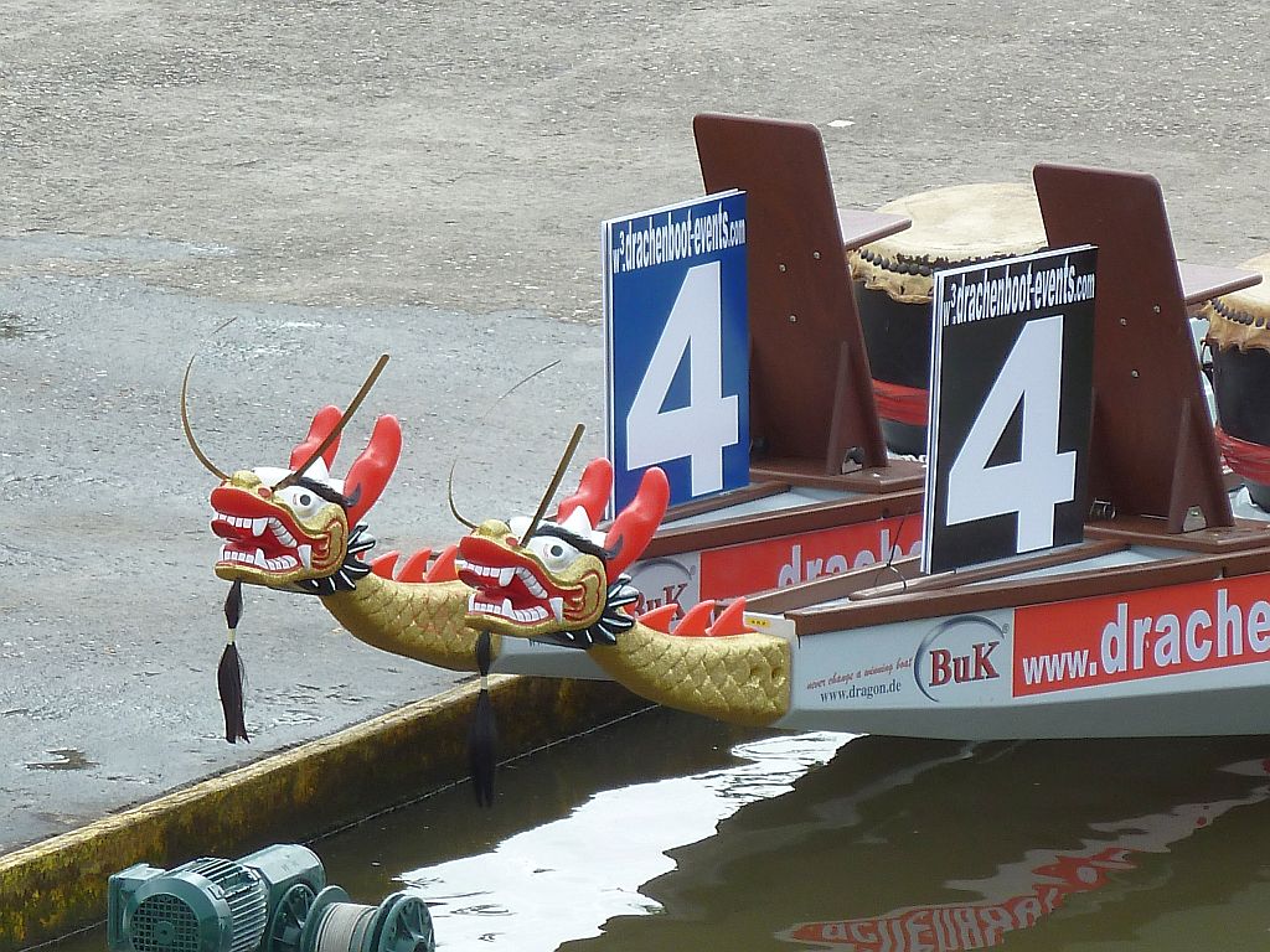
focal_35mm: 600
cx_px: 635
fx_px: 22013
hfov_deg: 3.3
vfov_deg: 2.5
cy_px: 476
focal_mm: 49.2
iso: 80
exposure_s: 1/125
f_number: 4.9
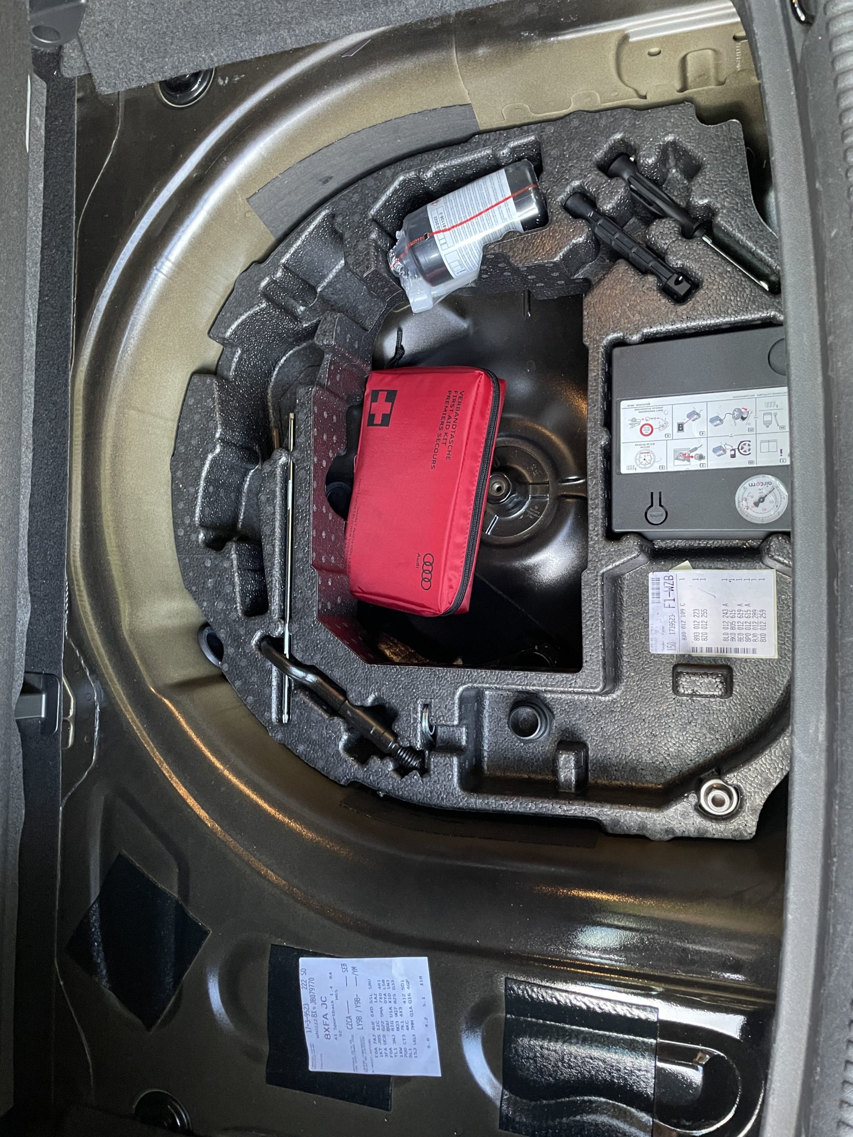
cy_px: 568
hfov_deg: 53.1
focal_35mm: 26
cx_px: 426
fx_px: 854
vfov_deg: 67.3
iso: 500
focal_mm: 4.2
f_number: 1.6
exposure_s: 1/37
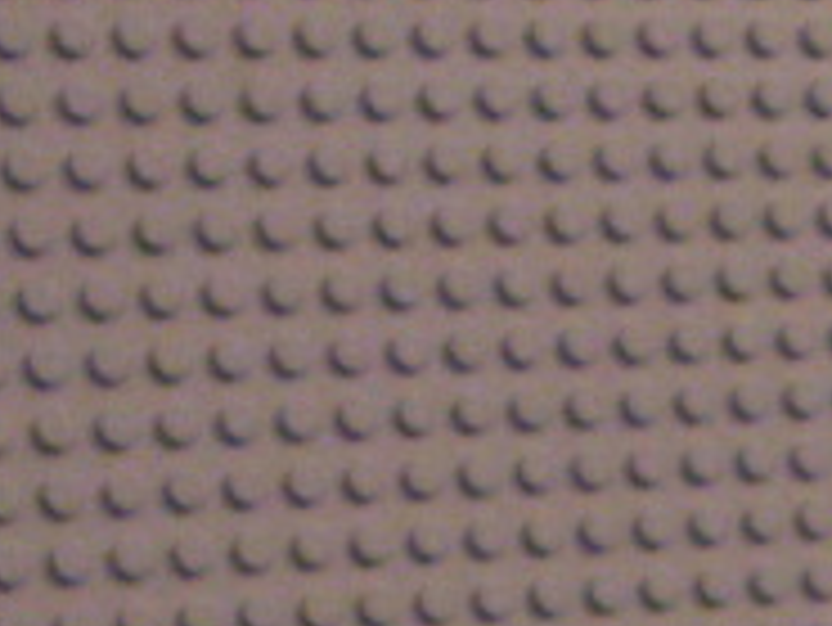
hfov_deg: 8.9
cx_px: 1673
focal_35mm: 210
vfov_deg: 6.7
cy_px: 1482
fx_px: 5051
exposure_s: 1/20
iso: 200
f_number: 2.8
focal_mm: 6.3
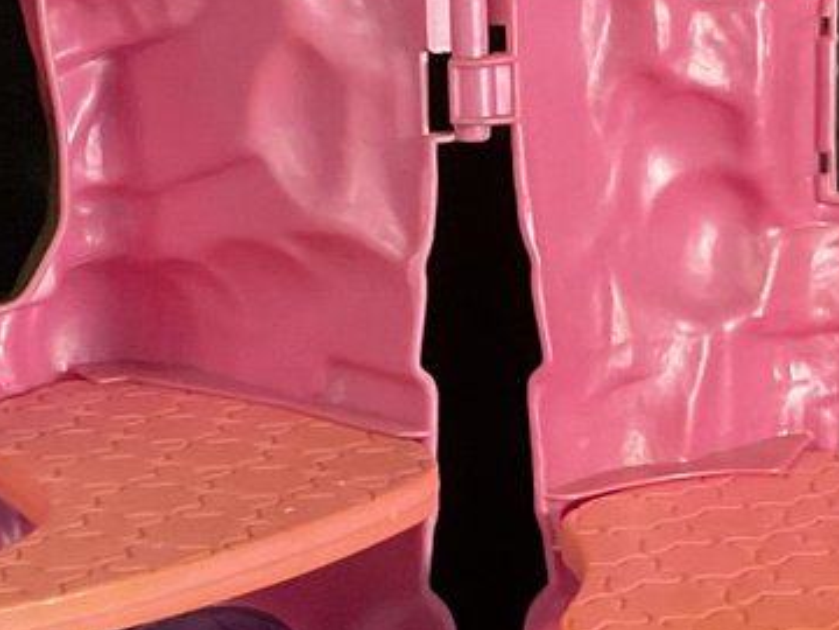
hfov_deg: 16.1
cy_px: 475
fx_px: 2957
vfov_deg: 12.1
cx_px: 470
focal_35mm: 122
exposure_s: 1/50
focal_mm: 3
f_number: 1.8
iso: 200
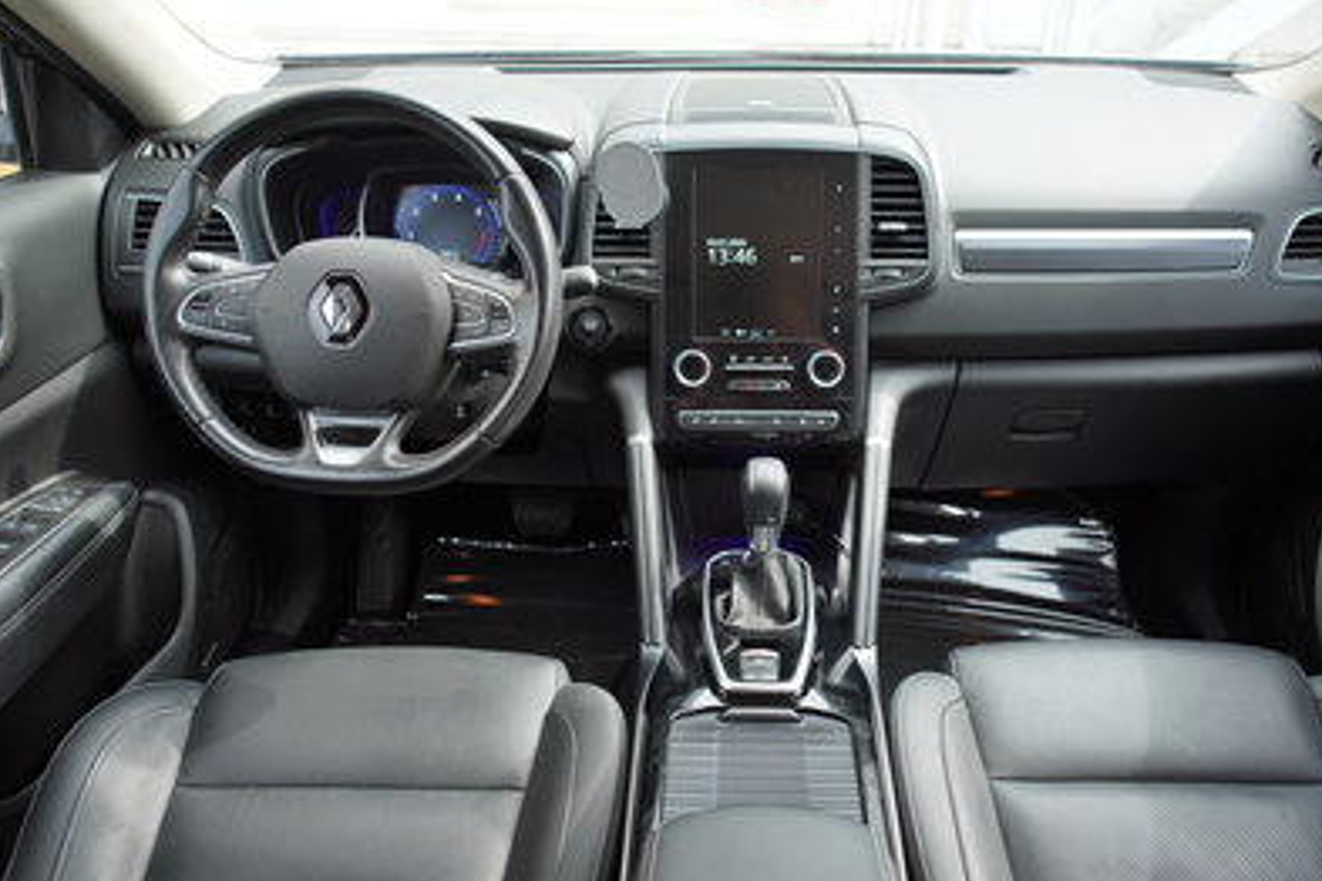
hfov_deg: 65.3
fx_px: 1028
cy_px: 454
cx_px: 733
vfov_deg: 46.4
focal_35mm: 28
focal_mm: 24
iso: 200
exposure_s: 1/60
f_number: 4
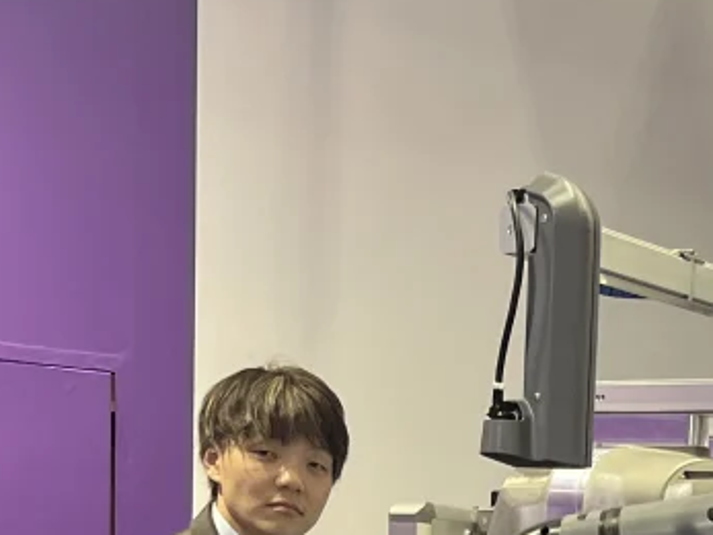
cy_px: 1014
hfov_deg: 17.3
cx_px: 873
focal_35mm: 108
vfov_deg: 12.3
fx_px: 2224
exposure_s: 1/100
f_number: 1.6
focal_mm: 5.1
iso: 80
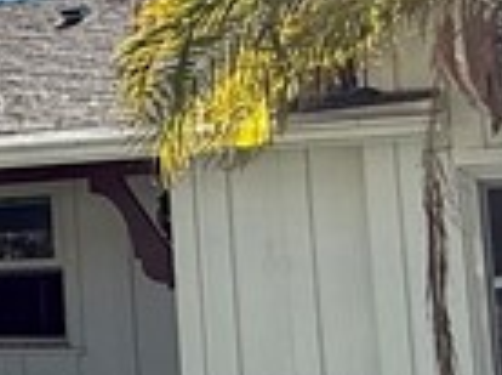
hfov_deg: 14.9
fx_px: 1506
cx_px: -553
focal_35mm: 104
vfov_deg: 14.2
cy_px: 167
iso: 50
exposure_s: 1/1961
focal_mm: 2.22
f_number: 2.2
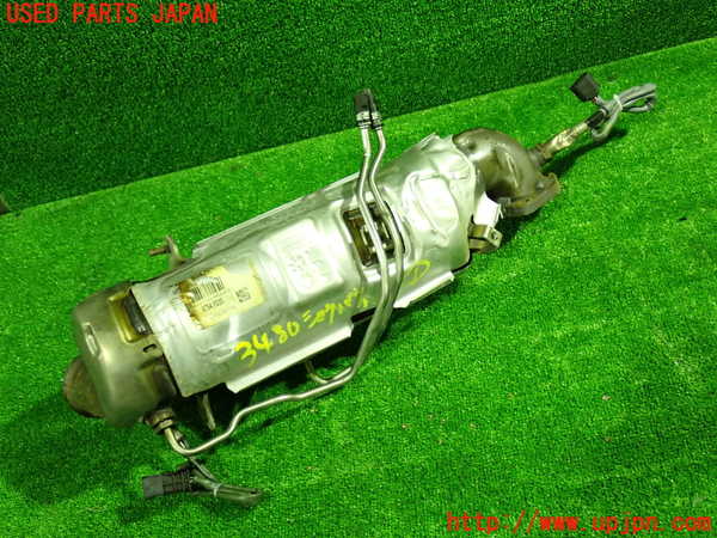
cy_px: 269
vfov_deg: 37.7
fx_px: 787
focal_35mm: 38
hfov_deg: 49.0
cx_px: 358
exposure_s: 1/25
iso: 800
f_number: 2.7
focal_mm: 6.83
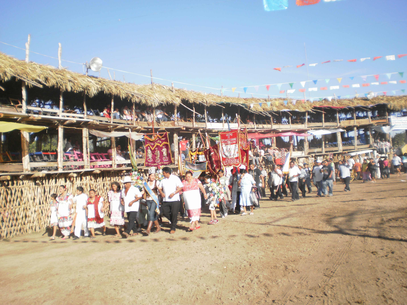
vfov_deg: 39.7
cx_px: 204
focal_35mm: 36
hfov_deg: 51.4
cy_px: 152
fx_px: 423
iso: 100
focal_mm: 6.3
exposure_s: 1/800
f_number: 3.1
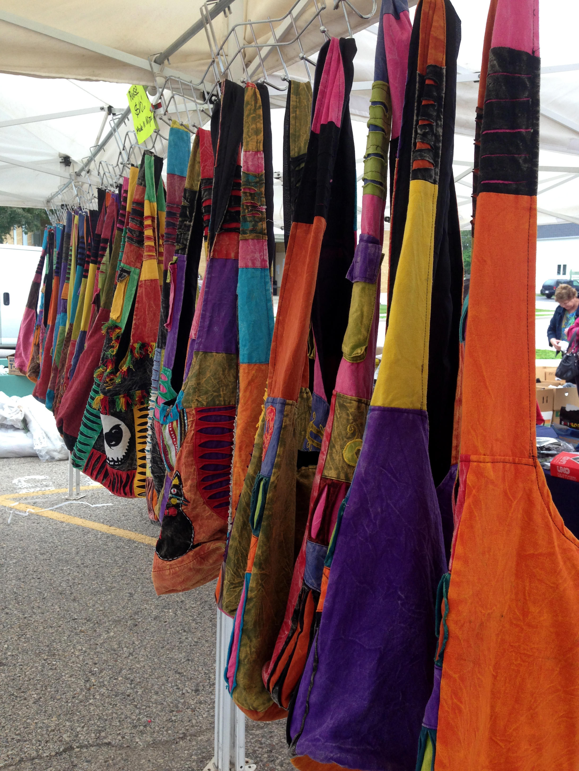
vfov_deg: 55.4
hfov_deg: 42.9
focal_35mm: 33
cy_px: 386
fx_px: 736
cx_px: 290
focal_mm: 4.12
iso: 64
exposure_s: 1/120
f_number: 2.4
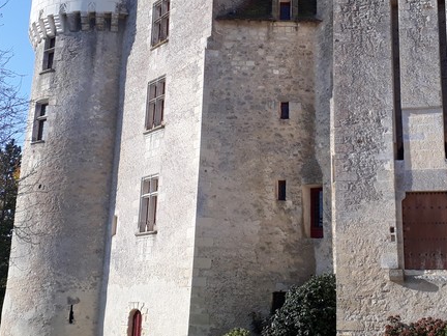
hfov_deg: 38.0
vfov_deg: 28.9
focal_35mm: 50
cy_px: 106
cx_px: 269
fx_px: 646
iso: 40
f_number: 1.9
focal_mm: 3.6
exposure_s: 1/1095
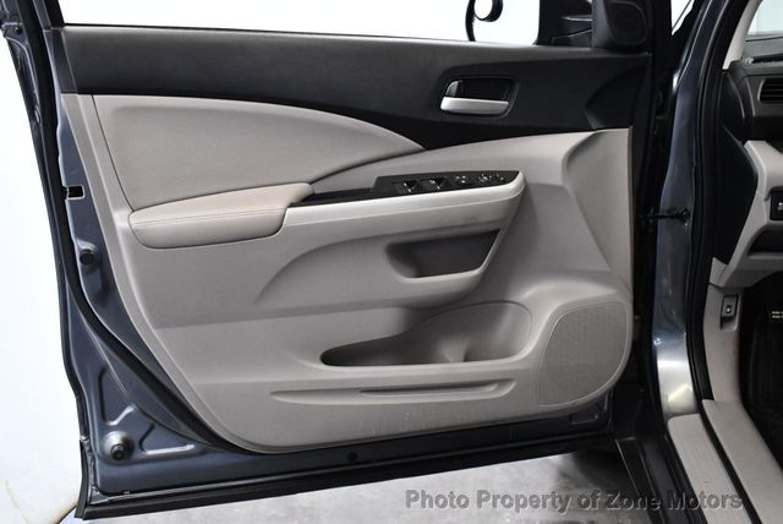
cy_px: 262
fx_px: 784
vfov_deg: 36.9
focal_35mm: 36
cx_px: 392
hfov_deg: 53.1
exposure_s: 1/125
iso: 2000
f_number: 3.5
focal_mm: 18
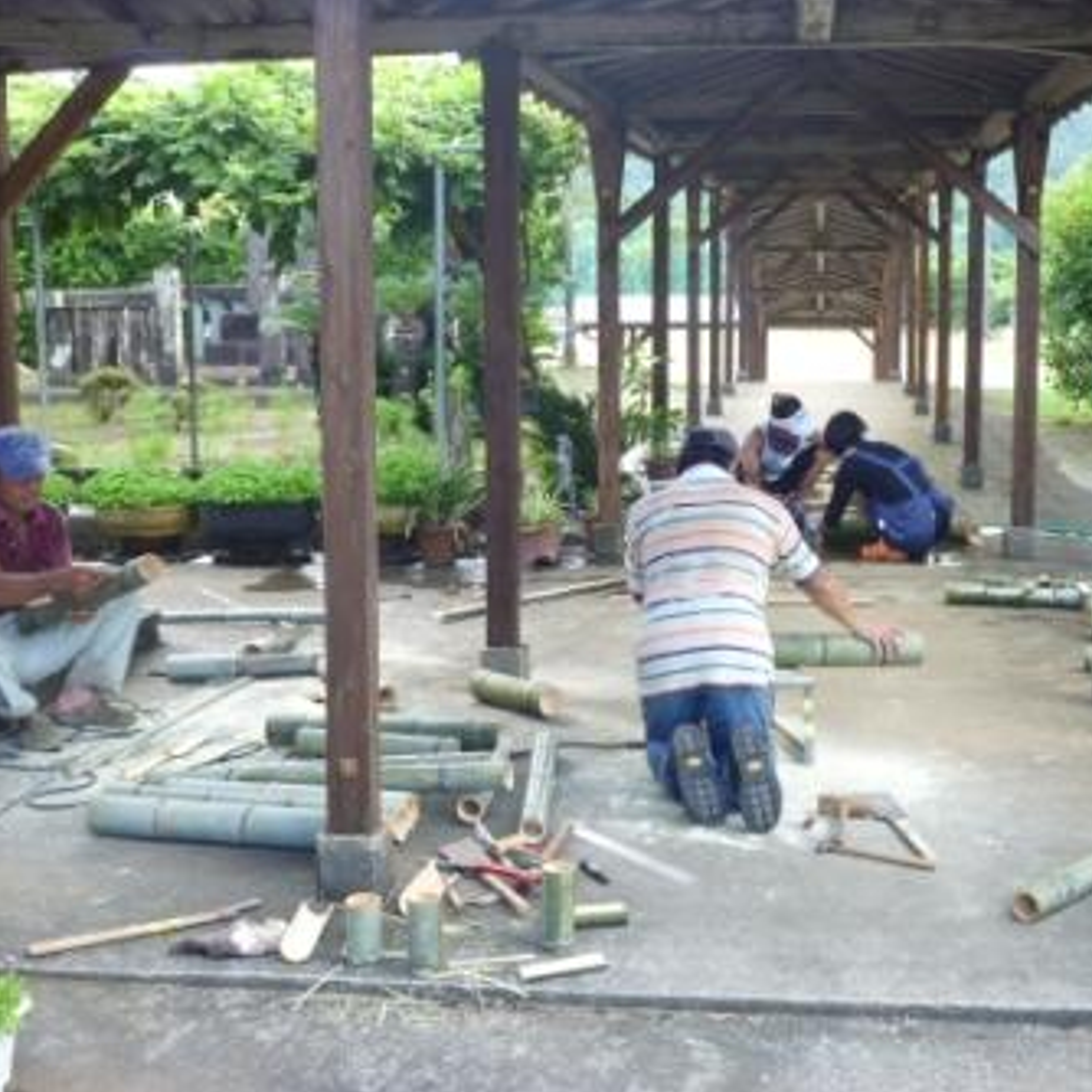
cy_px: 546
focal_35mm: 51
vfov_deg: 33.4
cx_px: 543
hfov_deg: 33.4
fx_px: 1820
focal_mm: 7.7
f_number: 3.7
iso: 160
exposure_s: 1/40
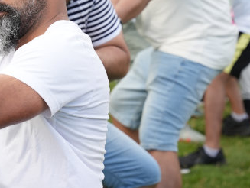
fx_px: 1139
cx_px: 56
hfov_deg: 12.5
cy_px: -18
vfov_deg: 9.4
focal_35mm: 158
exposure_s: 1/1000
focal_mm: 52.5
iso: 250
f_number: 2.8
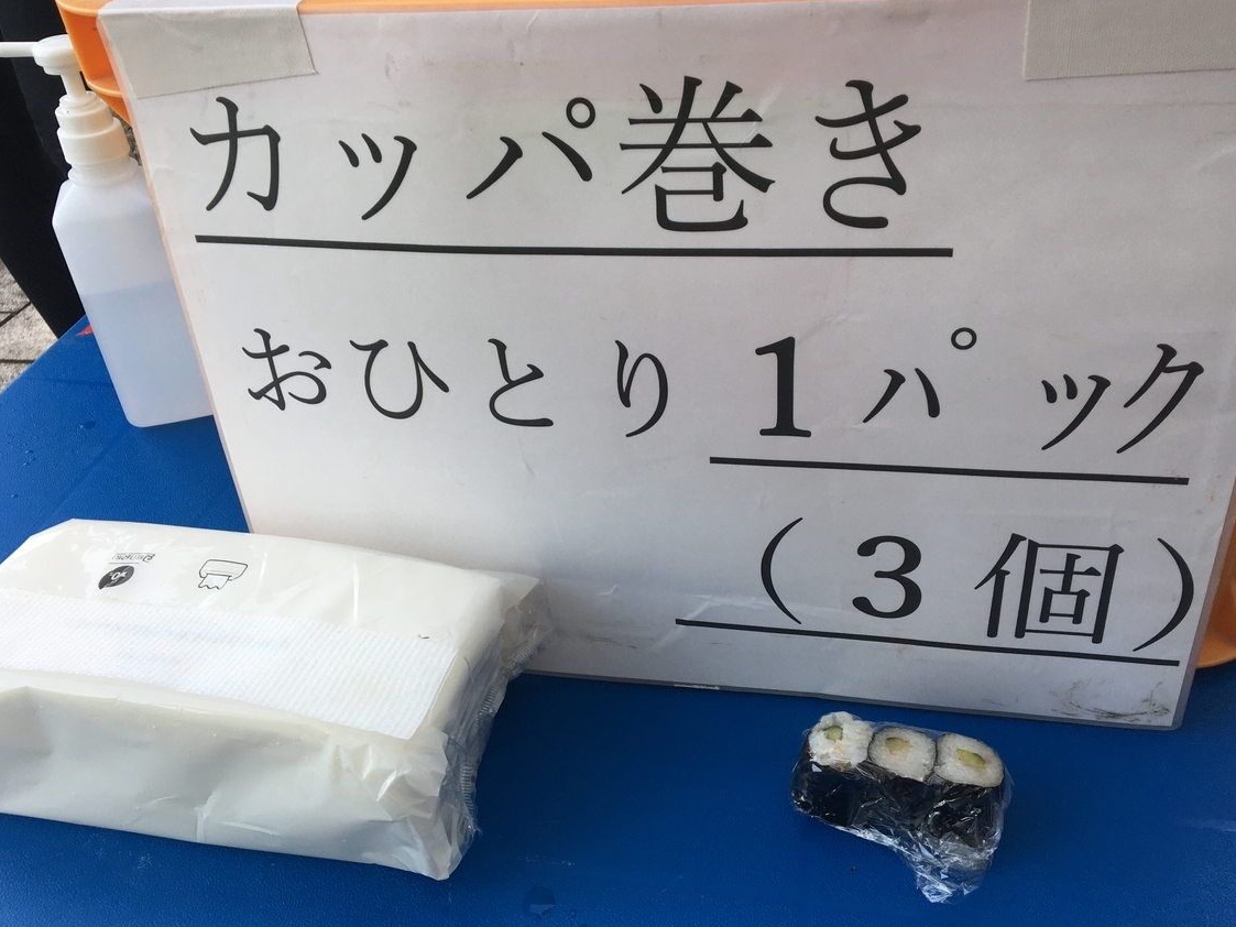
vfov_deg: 45.4
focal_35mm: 31
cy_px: 475
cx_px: 639
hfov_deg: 58.3
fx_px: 1107
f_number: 2.2
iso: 25
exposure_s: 1/123
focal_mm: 4.15
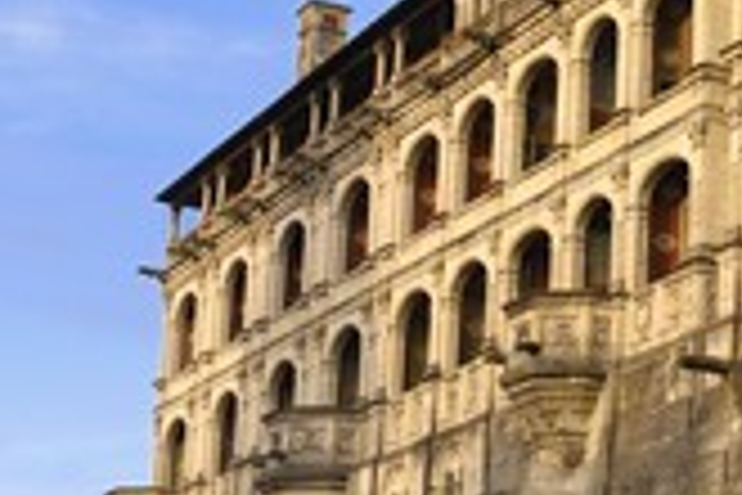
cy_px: 306
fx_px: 2205
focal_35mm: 107
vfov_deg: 12.8
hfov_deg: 18.7
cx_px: 690
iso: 100
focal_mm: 28
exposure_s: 1/160
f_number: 3
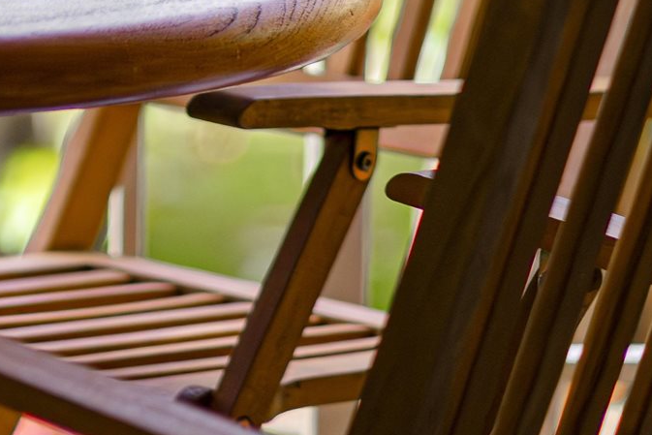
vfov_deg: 3.5
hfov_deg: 5.3
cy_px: -349
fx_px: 7028
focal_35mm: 388
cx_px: -335
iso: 500
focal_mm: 85
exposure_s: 1/500
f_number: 1.8
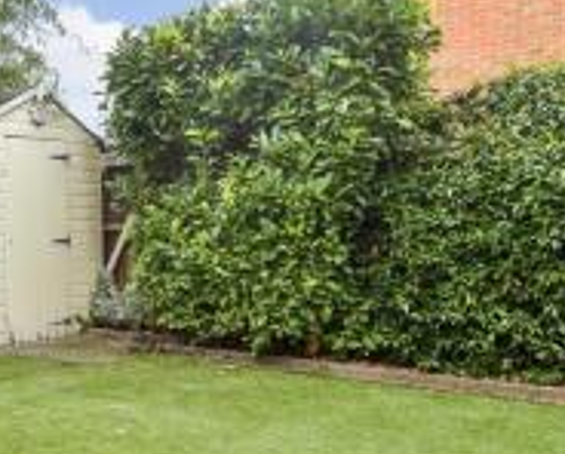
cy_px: 253
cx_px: -18
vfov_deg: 32.8
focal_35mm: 46
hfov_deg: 35.8
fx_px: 771
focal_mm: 13
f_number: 8
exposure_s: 1/100
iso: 160
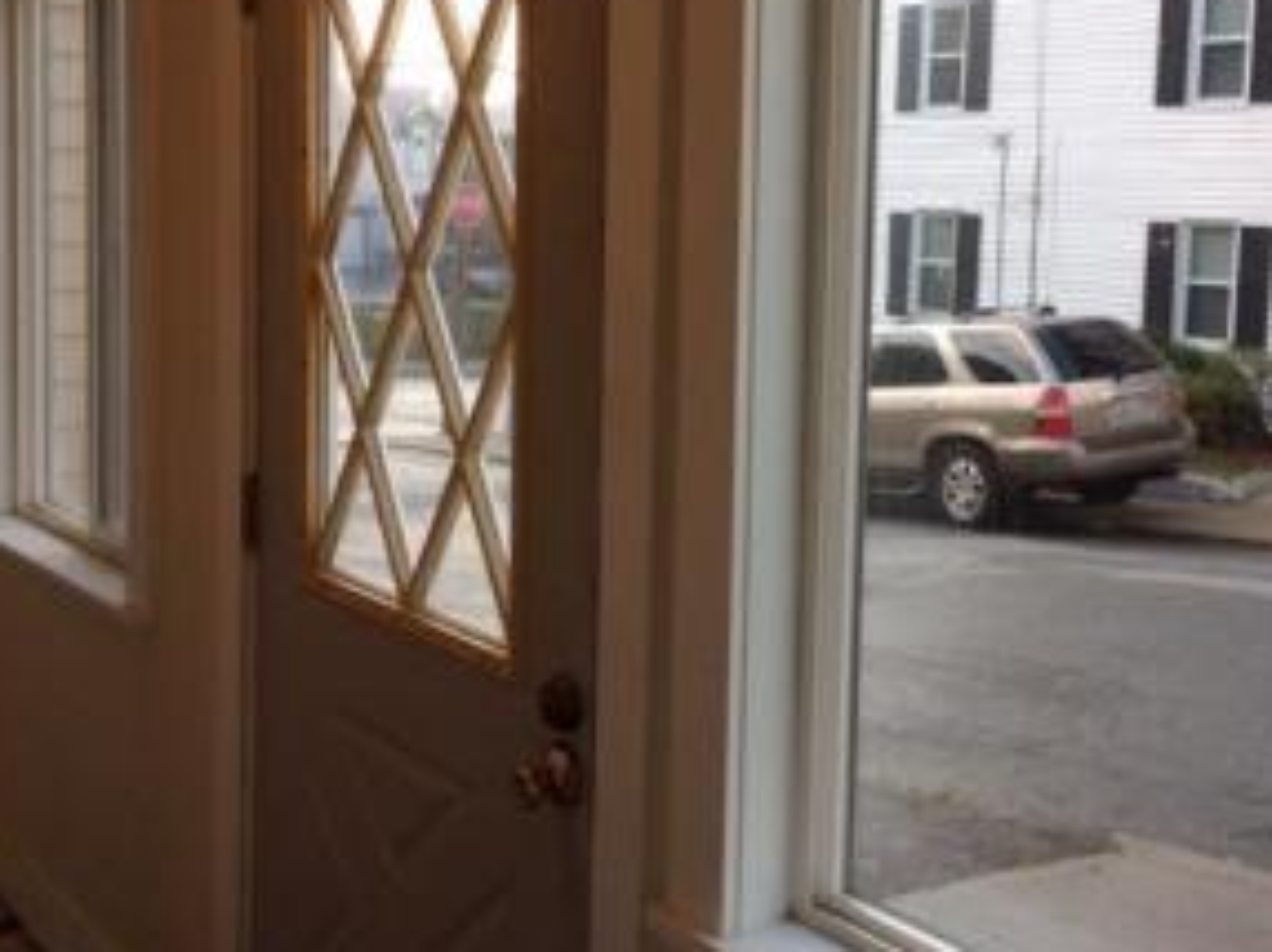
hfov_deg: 38.9
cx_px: 694
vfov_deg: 29.4
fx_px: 1799
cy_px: 316
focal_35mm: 49
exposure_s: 1/120
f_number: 2.4
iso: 50
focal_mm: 4.28
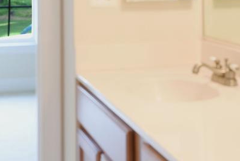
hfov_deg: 21.9
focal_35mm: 93
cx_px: 125
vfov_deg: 14.1
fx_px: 621
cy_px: -56
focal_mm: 18
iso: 320
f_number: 9
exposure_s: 1/2.5
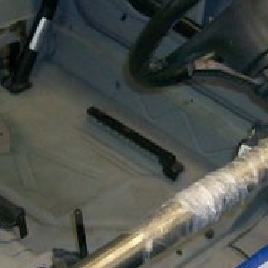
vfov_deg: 16.9
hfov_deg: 16.9
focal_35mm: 103
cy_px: 171
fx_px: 902
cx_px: 163
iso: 160
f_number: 2.8
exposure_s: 1/60
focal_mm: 5.7
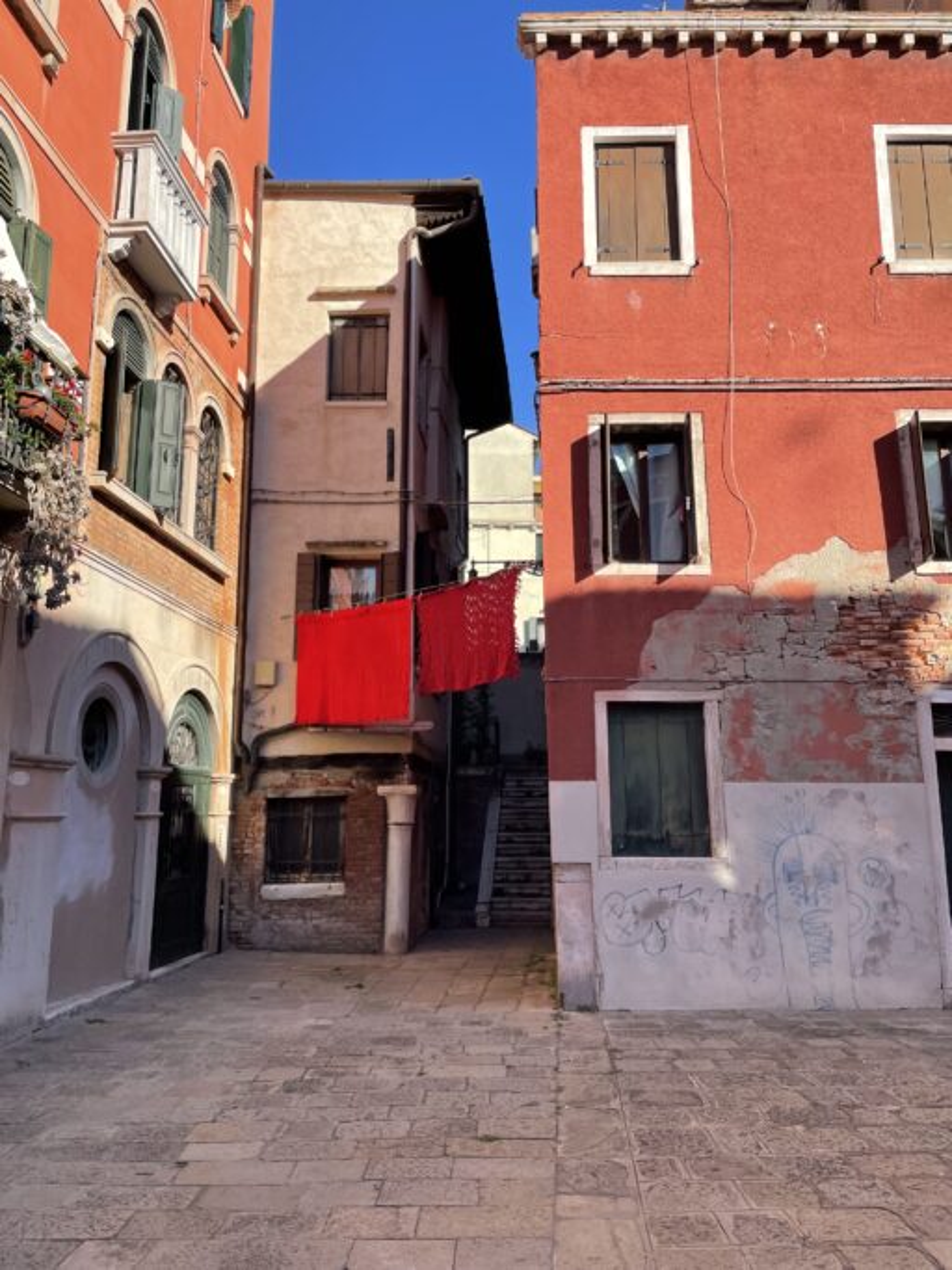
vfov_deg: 67.3
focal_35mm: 26
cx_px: 476
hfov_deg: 53.0
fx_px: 954
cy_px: 635
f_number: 1.6
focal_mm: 4.2
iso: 32
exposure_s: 1/1401
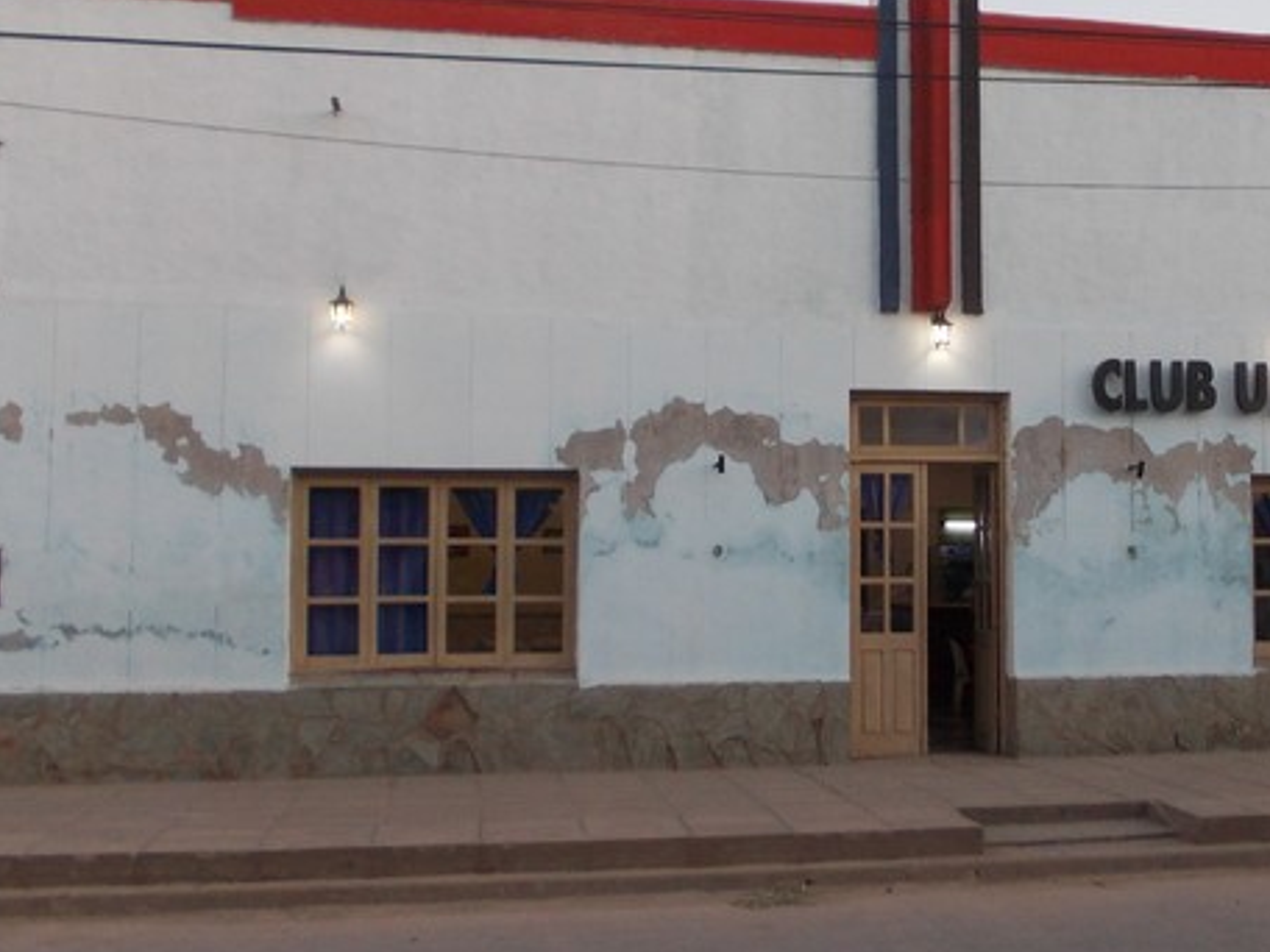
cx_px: 880
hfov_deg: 39.8
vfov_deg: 30.9
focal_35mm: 47
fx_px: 1724
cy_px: 470
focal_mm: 4
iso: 80
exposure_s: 1/40
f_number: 2.7
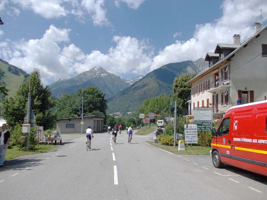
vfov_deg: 49.7
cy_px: 100
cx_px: 134
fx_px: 216
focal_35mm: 28
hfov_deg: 63.4
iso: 80
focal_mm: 4
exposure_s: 1/640
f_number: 5.4
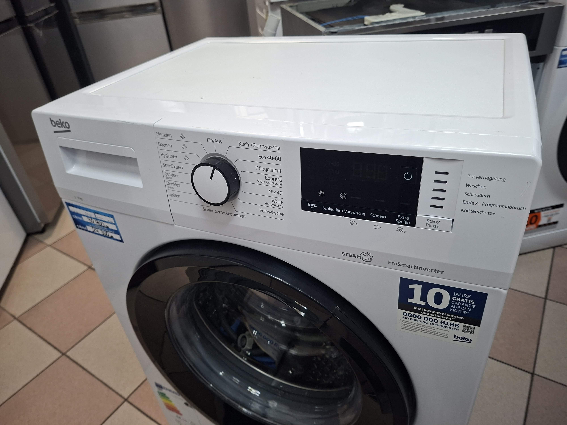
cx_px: 284
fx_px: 377
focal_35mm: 23
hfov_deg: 73.9
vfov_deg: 58.9
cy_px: 212
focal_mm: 5.54
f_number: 1.8
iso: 250
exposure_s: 1/50
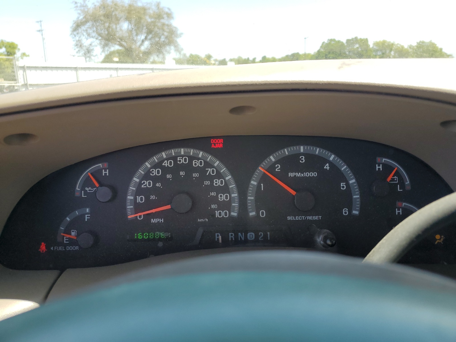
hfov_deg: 67.3
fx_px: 343
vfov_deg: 53.1
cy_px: 171
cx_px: 228
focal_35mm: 26
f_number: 1.5
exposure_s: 1/556
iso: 50
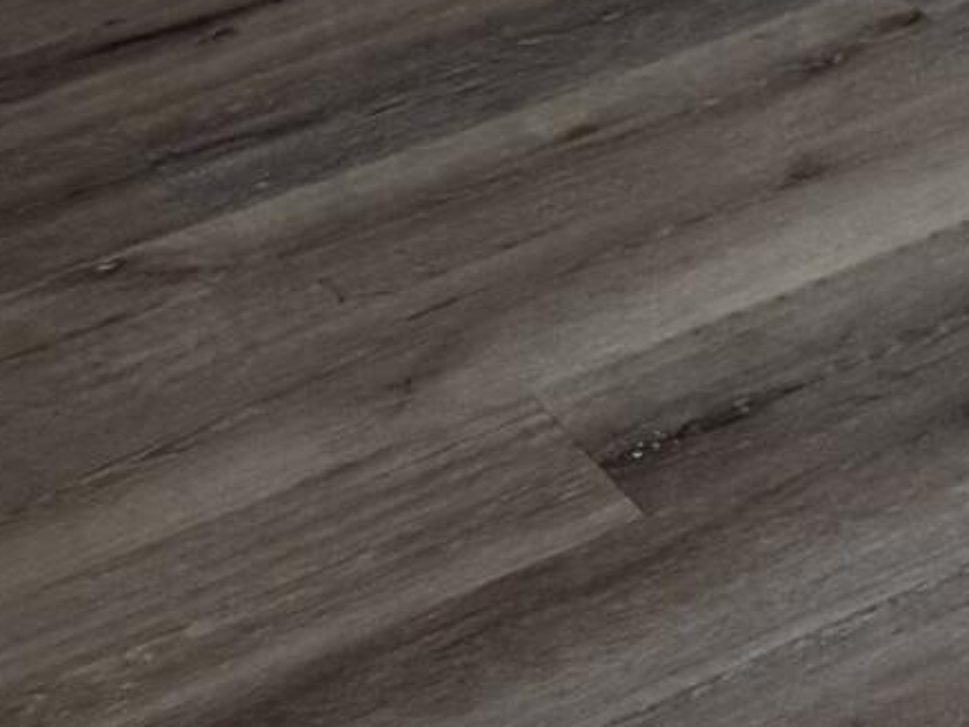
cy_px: -1654
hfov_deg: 9.3
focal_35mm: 165
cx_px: 2998
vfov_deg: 7.6
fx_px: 4619
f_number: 1.78
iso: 64
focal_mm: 6.76
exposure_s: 1/185
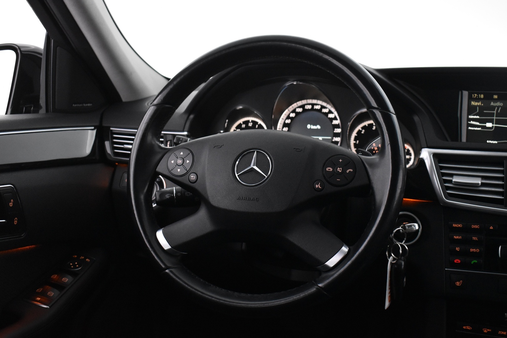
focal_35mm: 42
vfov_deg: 31.9
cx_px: 254
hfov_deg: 46.4
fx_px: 591
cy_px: 169
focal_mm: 28
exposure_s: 1/40
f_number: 4.2
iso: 3200
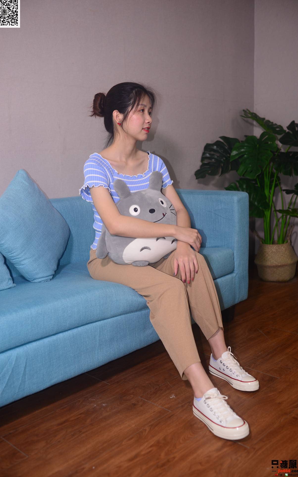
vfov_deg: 54.0
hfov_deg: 35.3
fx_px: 468
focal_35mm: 36
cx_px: 149
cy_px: 237
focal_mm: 35
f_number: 4
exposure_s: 1/100
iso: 320
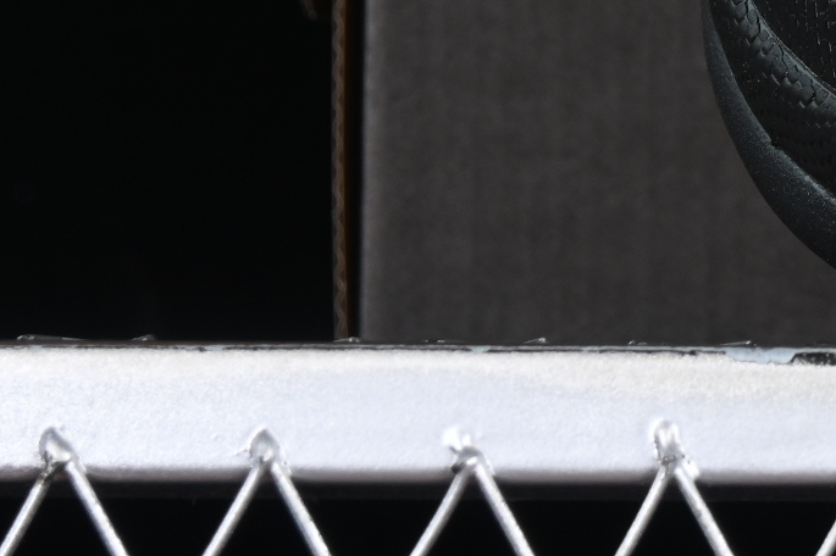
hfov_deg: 6.6
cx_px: 1615
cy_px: -332
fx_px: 7079
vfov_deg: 4.5
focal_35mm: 305
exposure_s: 1/60
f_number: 6.3
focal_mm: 50
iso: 160
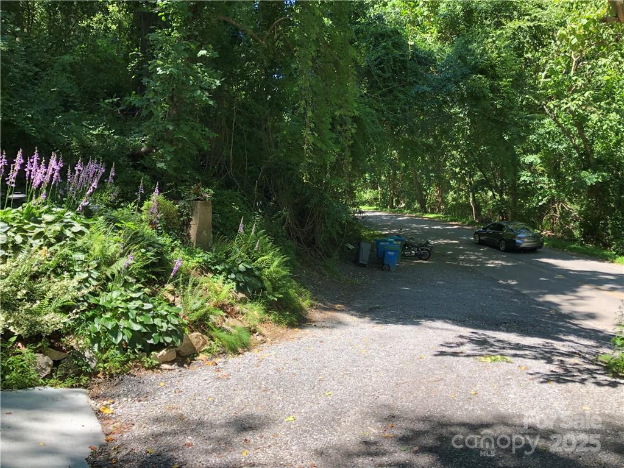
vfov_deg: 49.7
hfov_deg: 63.4
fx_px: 505
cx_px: 312
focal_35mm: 28
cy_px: 234
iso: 20
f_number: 1.8
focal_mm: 3.99
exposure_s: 1/289
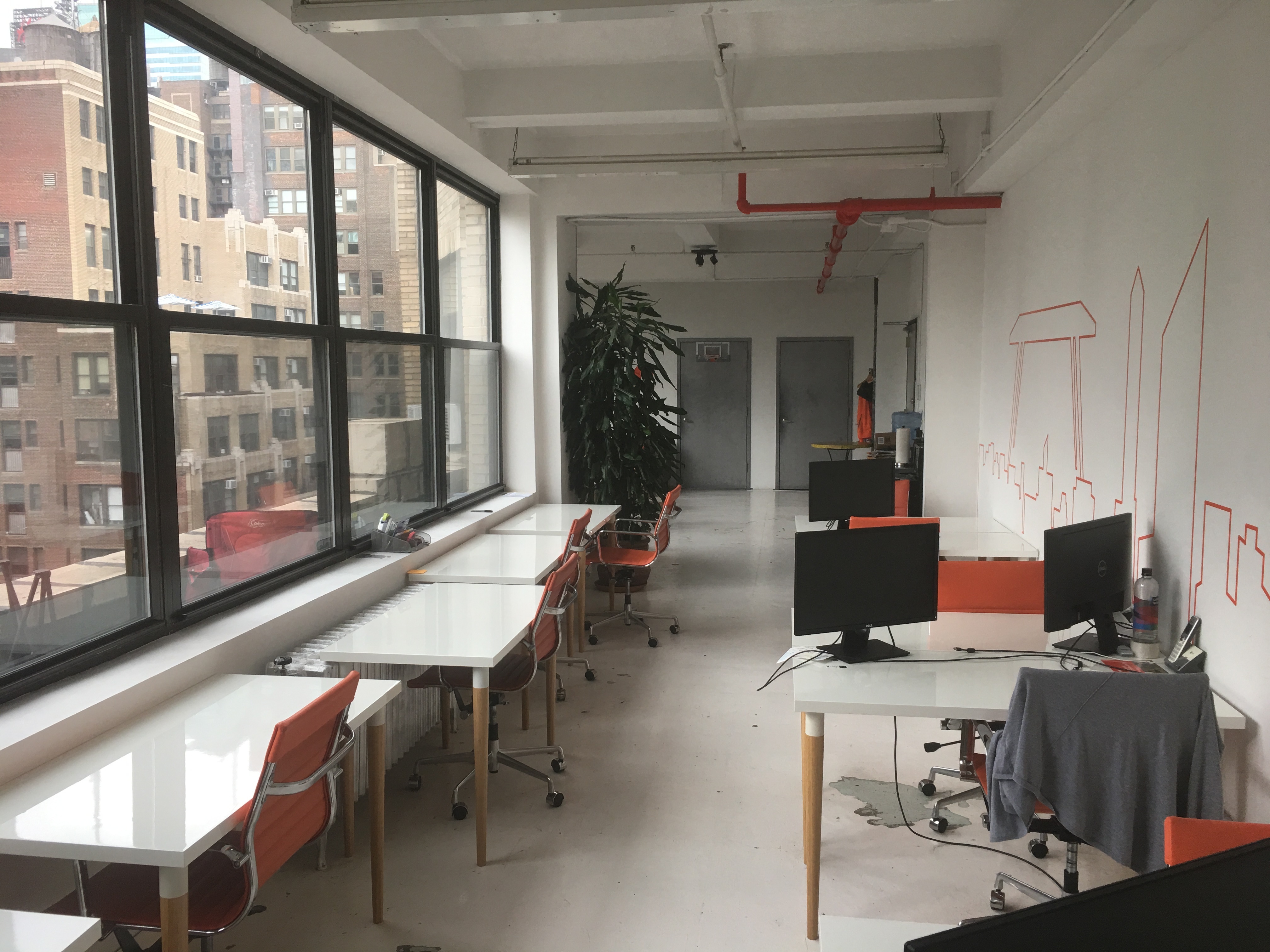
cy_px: 476
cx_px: 635
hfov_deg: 61.7
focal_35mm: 29
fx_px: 1064
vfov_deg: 48.2
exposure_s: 1/40
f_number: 2.2
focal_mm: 4.15
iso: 25
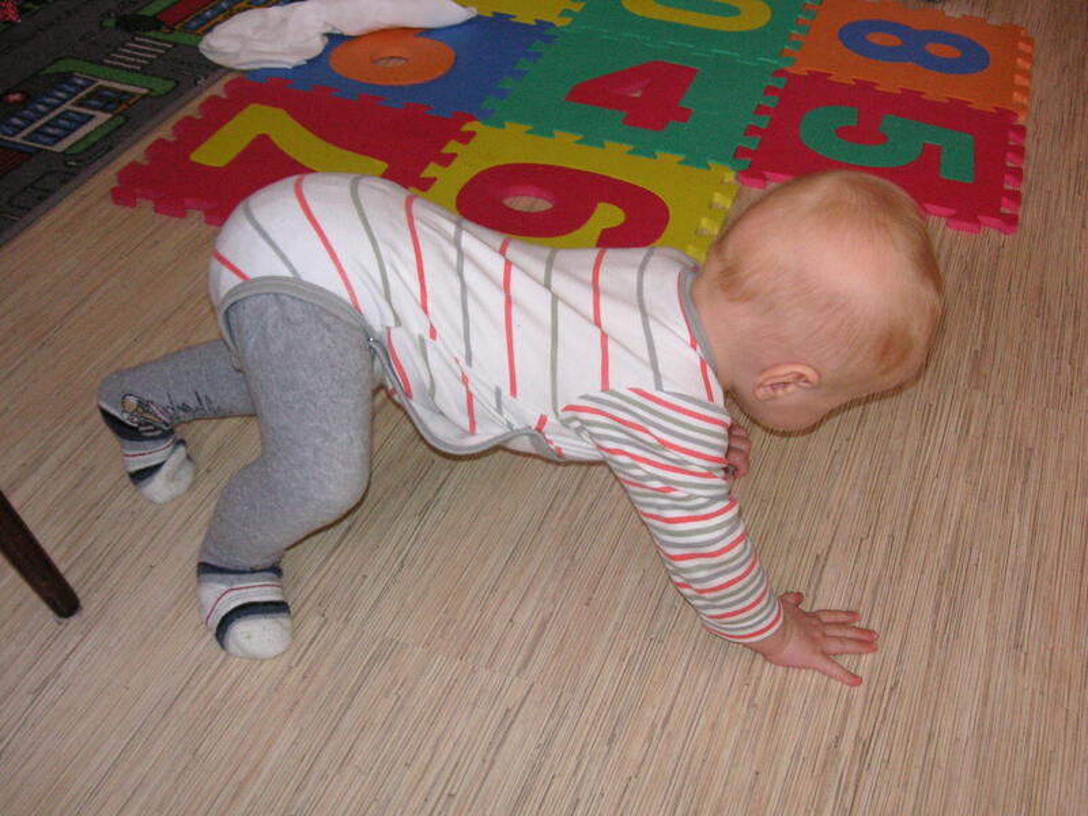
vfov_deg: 32.9
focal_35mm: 44
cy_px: 408
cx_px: 544
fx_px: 1383
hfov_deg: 42.9
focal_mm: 7.3
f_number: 3.1
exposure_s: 1/45
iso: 160
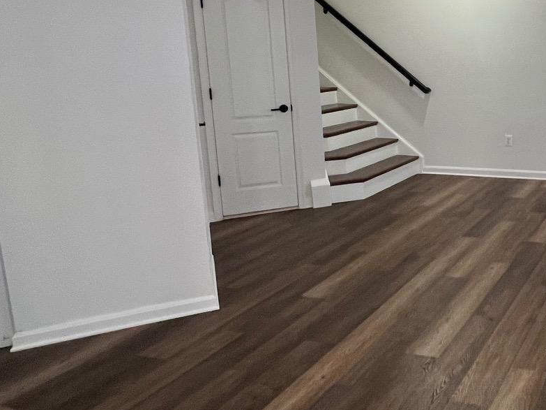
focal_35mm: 34
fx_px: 536
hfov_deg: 45.7
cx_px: 542
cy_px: 140
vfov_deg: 41.3
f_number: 1.8
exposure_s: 1/86
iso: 250
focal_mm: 1.57
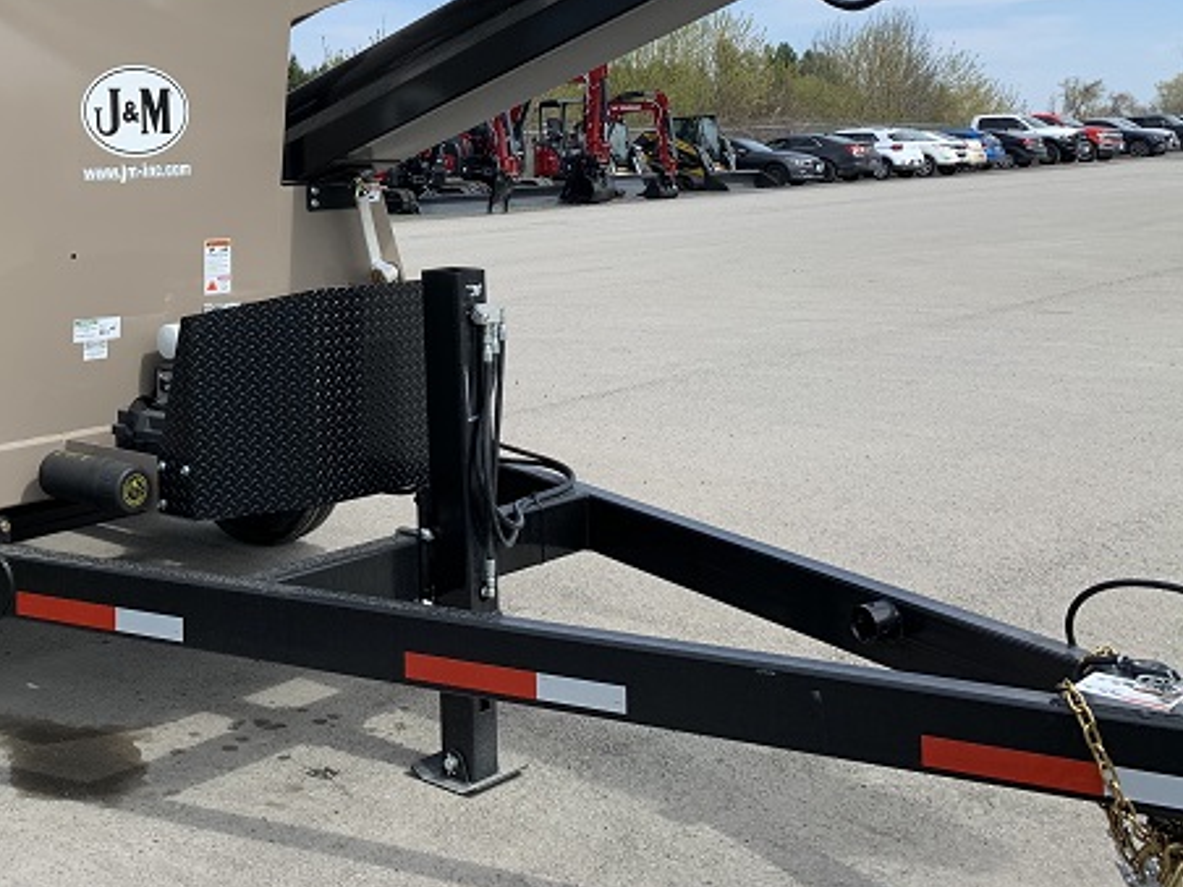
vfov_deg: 30.4
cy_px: 118
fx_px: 1572
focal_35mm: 46
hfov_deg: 39.8
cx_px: 264
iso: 25
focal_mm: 4.25
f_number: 1.8
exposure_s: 1/1953
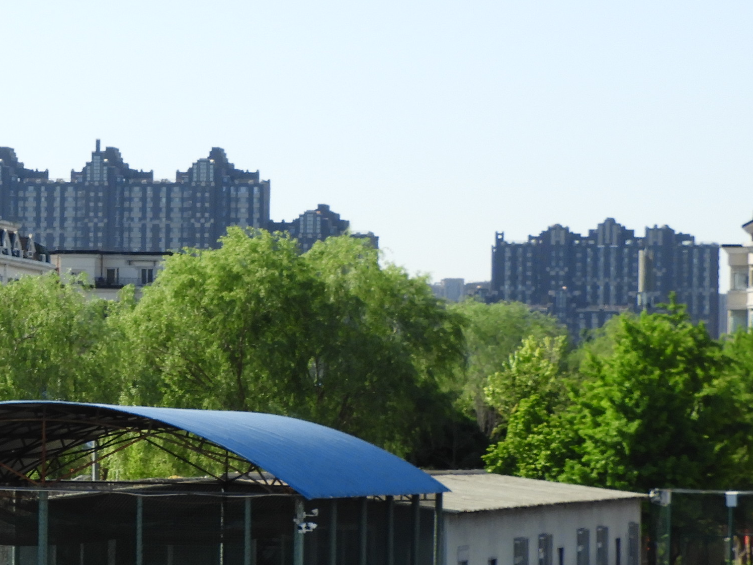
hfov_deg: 8.6
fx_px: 4980
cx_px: -33
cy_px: 320
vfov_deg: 6.5
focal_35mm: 229
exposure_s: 1/400
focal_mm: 18.8
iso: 100
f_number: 4.8
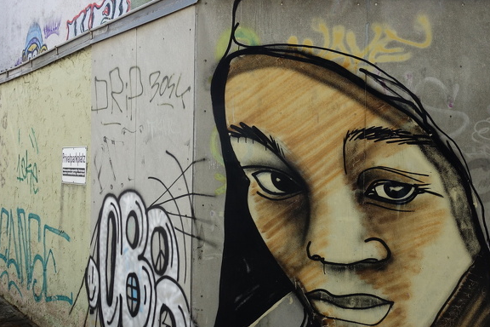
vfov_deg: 39.9
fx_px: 449
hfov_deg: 56.6
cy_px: 182
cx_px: 305
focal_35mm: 33
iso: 200
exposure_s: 1/250
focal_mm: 8.8
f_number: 5.6
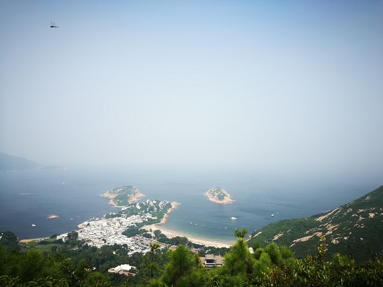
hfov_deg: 65.3
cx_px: 192
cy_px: 144
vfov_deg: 51.4
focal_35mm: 27
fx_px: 299
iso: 50
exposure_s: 1/765
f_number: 2.2
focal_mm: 4.5
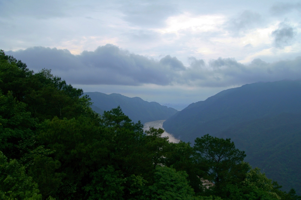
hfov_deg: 53.2
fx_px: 301
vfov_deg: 36.8
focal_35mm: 36
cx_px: 150
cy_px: 100
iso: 200
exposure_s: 1/200
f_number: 11
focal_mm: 24
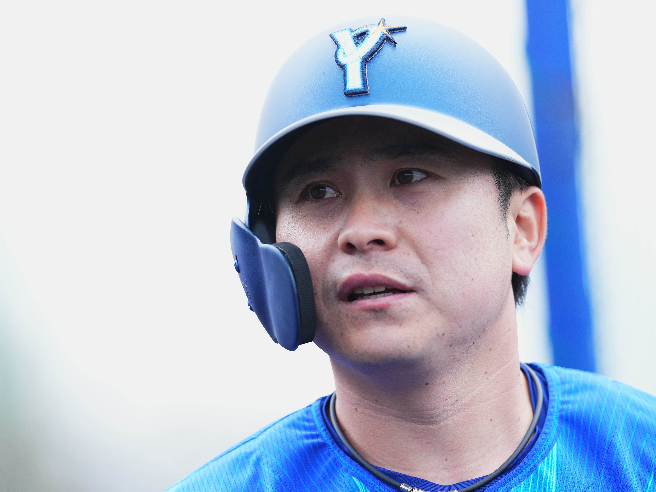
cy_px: 212
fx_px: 7031
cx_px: 364
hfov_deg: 5.3
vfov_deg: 4.0
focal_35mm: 371
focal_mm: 300
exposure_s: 1/1000
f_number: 2.8
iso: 1000
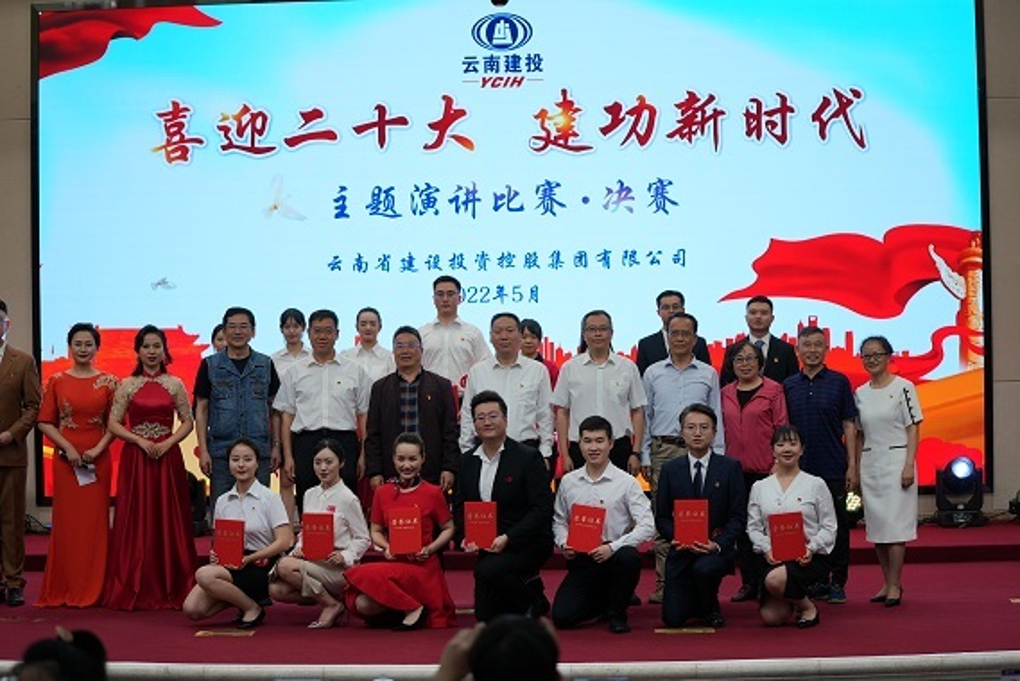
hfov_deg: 28.8
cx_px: 510
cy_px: 340
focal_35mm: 70
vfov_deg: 19.5
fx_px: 1984
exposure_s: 1/80
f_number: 2.8
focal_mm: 70
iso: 100
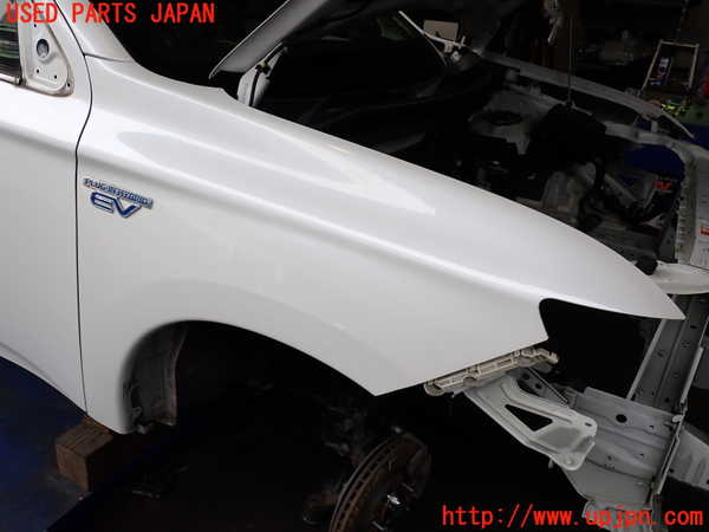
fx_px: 614
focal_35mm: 30
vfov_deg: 46.8
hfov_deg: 60.0
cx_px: 354
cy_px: 266
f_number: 3.2
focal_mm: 5.4
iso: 100
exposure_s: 1/200
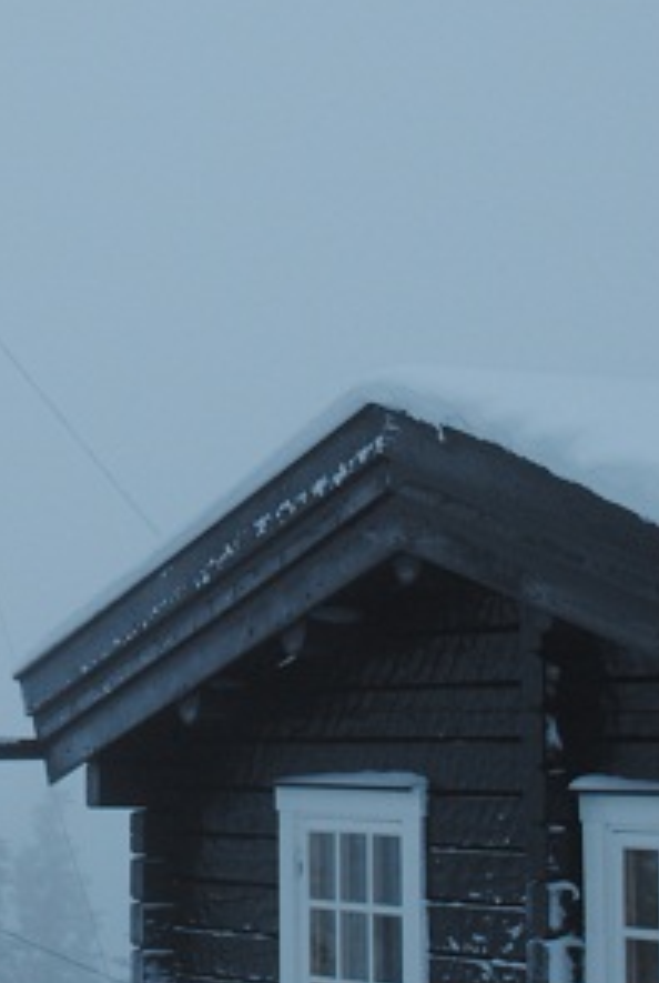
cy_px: 345
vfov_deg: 16.2
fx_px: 3443
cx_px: -108
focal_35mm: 126
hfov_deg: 10.8
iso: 200
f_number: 5.6
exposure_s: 1/125
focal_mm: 32
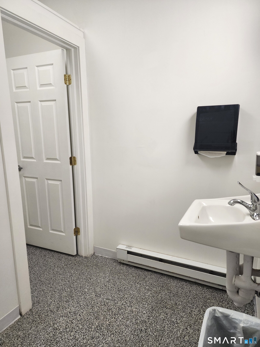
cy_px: 174
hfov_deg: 58.9
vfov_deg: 73.9
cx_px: 130
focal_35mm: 23
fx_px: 230
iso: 250
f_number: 1.8
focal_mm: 6.4
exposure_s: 1/120
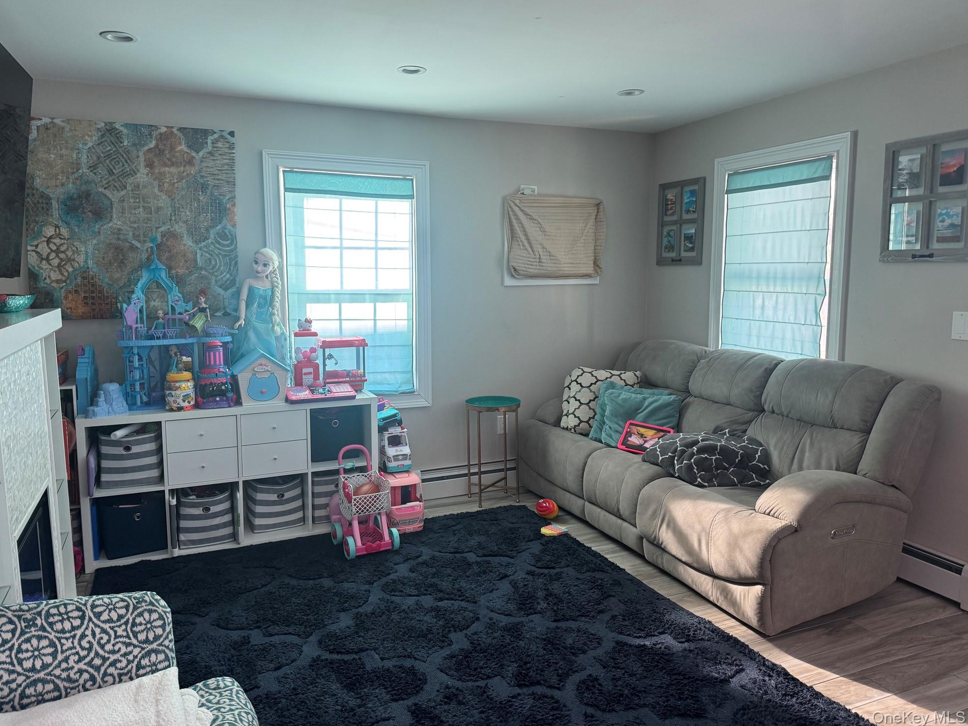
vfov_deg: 54.9
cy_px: 351
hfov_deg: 69.4
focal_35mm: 25
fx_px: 699
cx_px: 468
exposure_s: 1/60
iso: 125
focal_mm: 6.76
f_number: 1.78
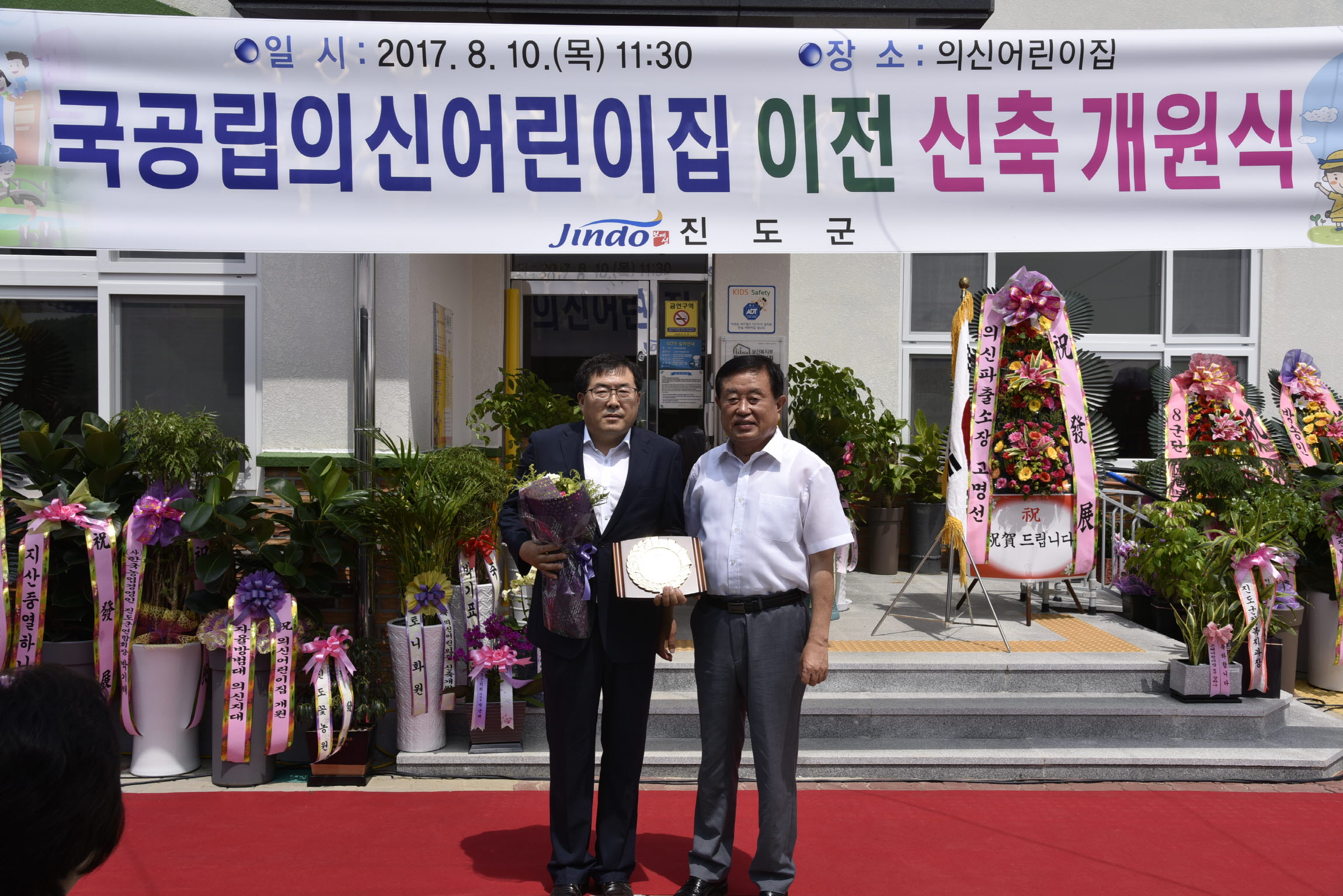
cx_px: 672
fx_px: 1157
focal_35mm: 31
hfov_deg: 60.3
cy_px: 448
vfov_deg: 42.4
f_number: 10
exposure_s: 1/250
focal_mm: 31
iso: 100
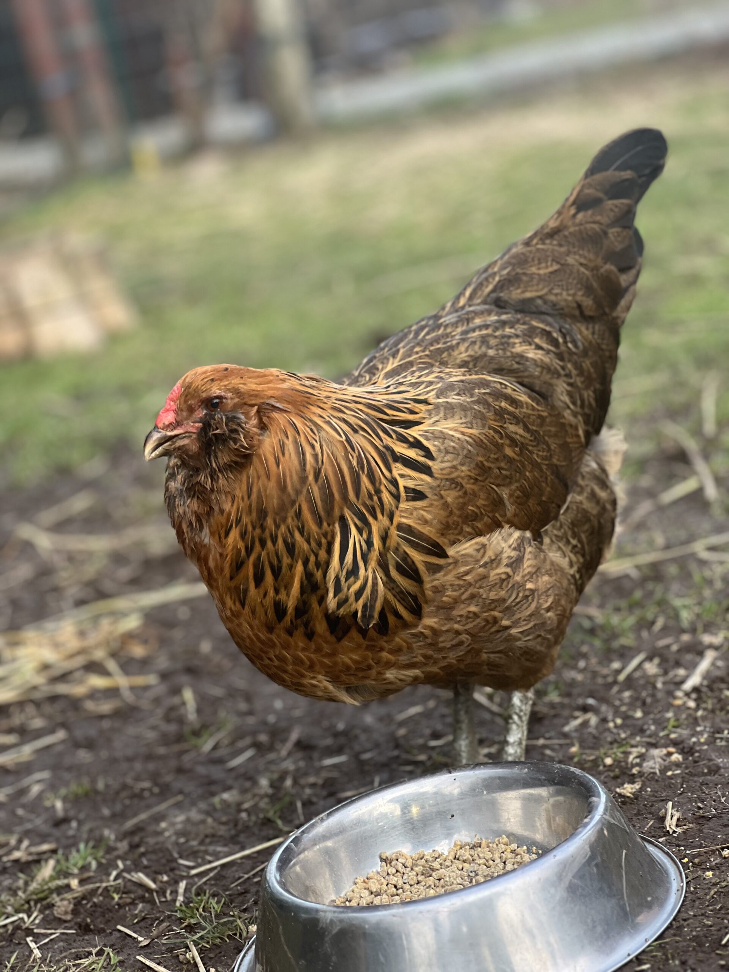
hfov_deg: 19.1
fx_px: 2162
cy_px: 486
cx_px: 364
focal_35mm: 77
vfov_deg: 25.3
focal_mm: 9
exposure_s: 1/121
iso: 100
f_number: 2.8
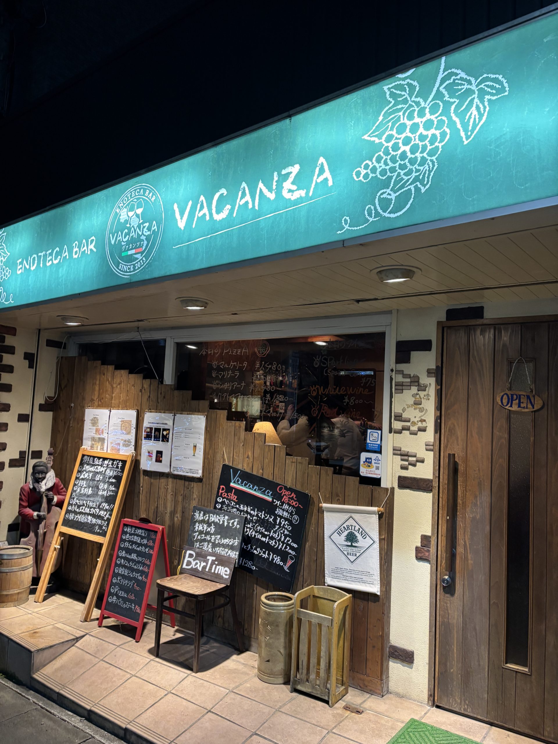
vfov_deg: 67.3
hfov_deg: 53.1
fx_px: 559
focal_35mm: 26
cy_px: 372
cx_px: 279
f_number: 1.6
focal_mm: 5.96
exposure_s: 1/50
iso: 250
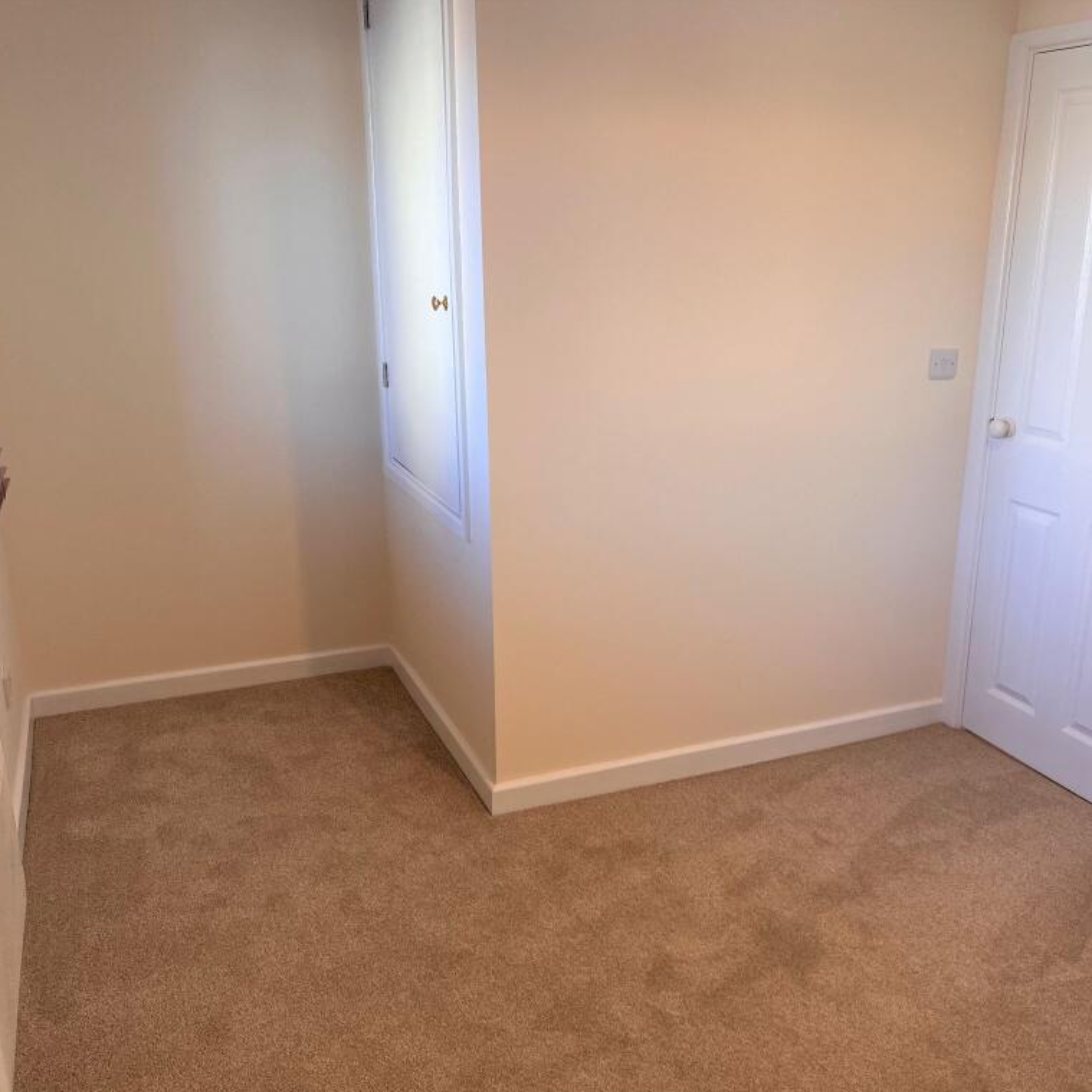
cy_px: 551
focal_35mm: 31
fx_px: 1106
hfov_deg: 52.3
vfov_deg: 52.5
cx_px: 632
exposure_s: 1/121
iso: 125
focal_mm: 5.1
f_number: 1.6
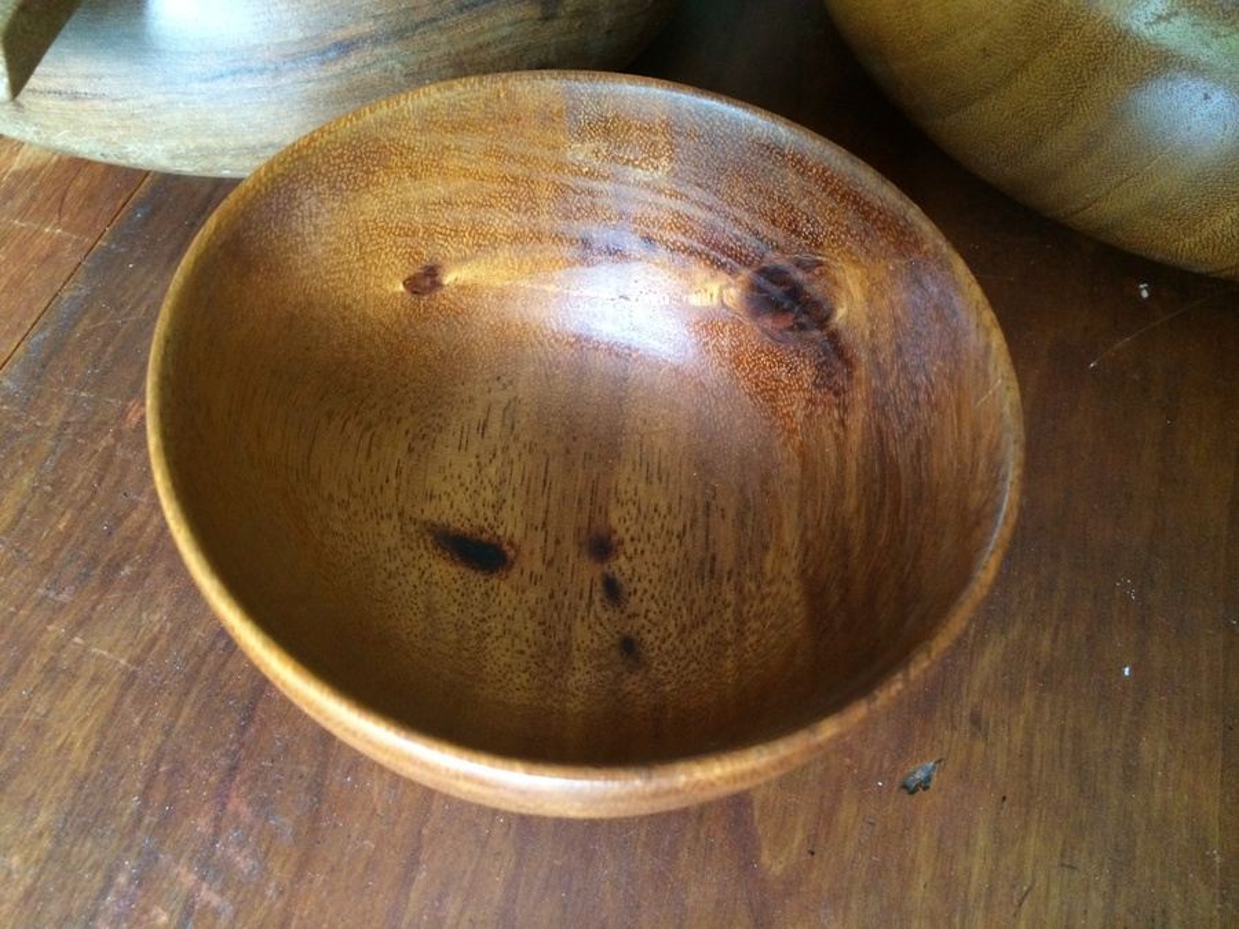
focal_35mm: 30
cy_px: 464
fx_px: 1074
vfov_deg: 46.8
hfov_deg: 60.0
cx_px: 620
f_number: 2.2
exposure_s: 1/30
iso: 320
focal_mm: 4.12
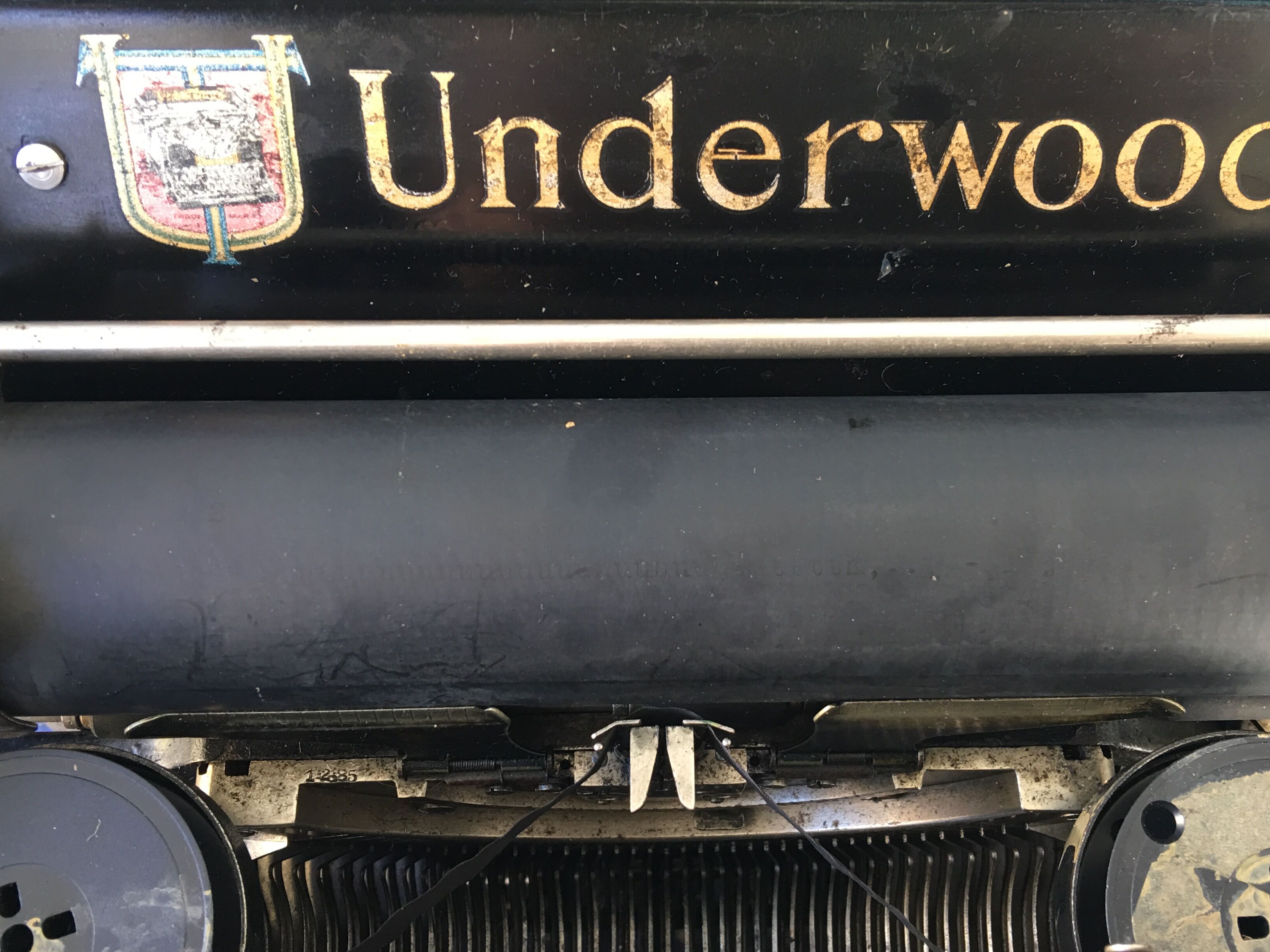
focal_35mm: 36
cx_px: 703
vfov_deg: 39.6
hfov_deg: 51.3
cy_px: 540
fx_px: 1321
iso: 40
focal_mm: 4.15
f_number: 2.2
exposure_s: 1/17
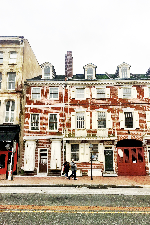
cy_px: 114
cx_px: 84
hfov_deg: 42.3
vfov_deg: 60.3
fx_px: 194
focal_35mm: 31
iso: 25
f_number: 2.2
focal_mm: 4.15
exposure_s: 1/549
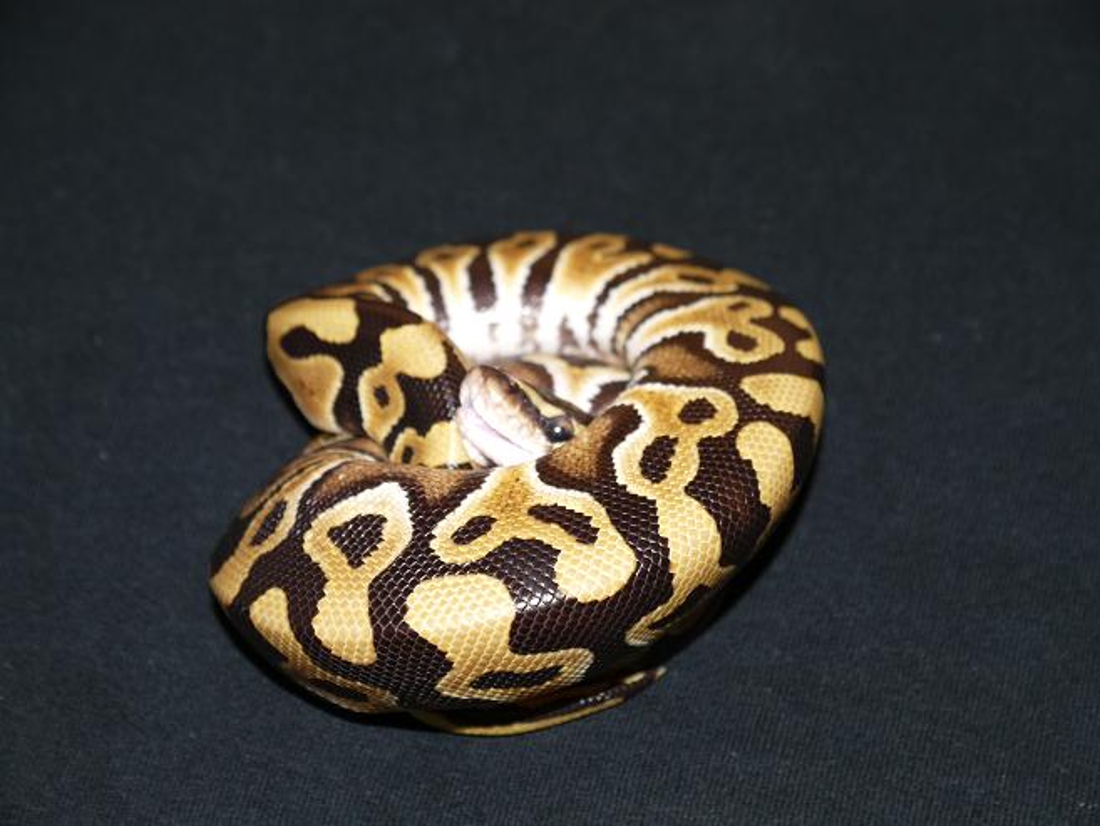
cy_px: 413
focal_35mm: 100
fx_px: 3178
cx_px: 550
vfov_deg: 14.8
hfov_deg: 19.6
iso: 100
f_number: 5.6
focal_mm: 50
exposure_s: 1/25
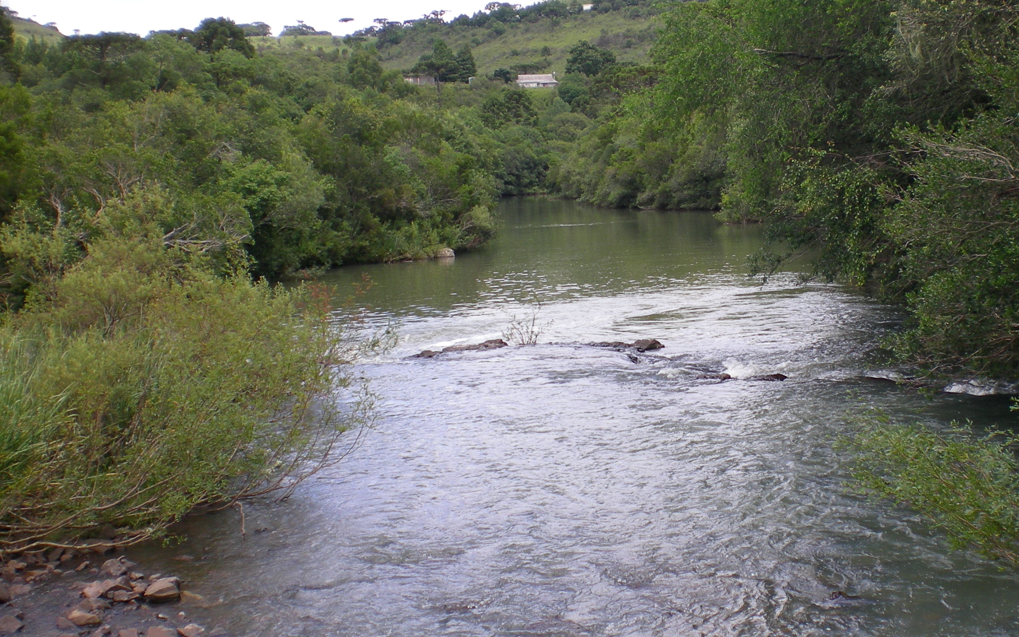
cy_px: 306
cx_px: 657
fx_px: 1500
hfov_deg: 37.2
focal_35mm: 54
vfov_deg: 24.0
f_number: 4.6
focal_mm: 6.3
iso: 50
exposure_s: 1/145
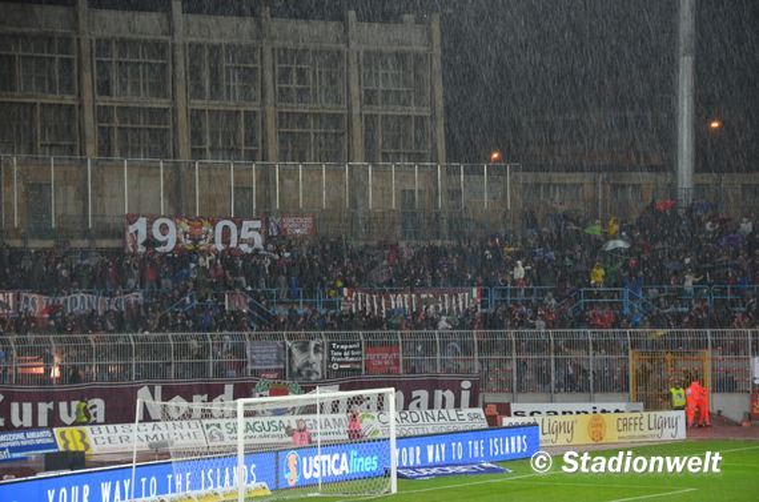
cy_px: 251
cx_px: 380
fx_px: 2681
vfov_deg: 10.7
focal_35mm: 128
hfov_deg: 16.1
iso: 800
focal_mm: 85
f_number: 5.6
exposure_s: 1/50
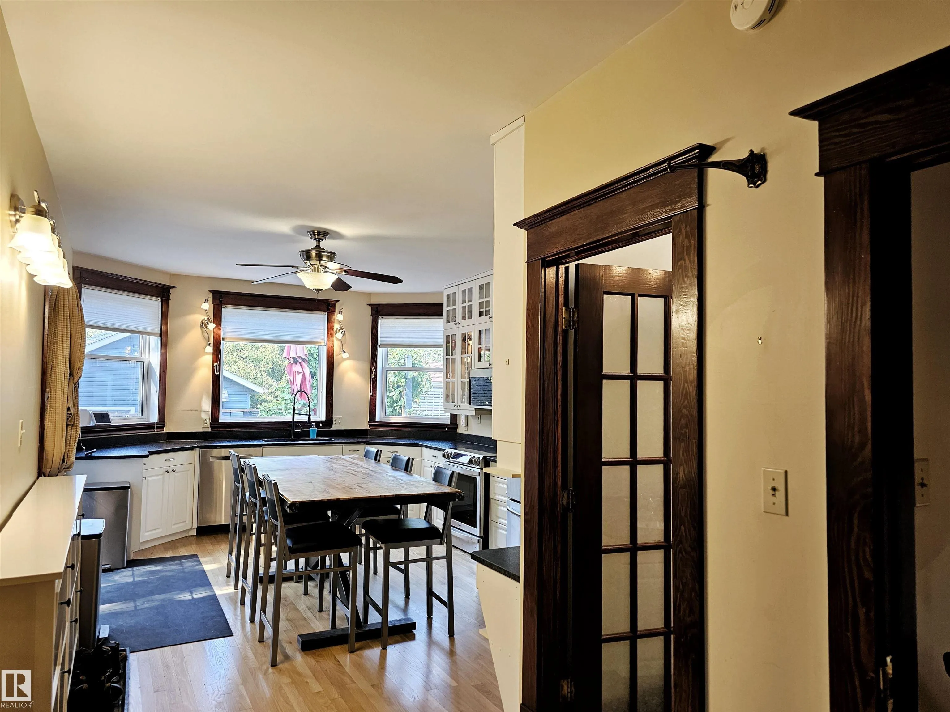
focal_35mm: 23
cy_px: 356
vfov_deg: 58.9
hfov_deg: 73.9
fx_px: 631
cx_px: 475
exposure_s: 1/120
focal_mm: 6.3
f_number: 1.7
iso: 125
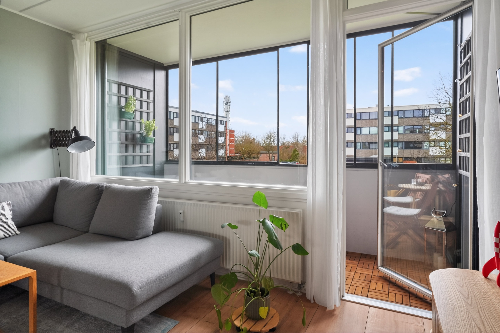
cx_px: 250
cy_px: 166
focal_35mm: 21
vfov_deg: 59.5
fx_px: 292
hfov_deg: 81.2
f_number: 8
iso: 400
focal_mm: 21
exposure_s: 1/50
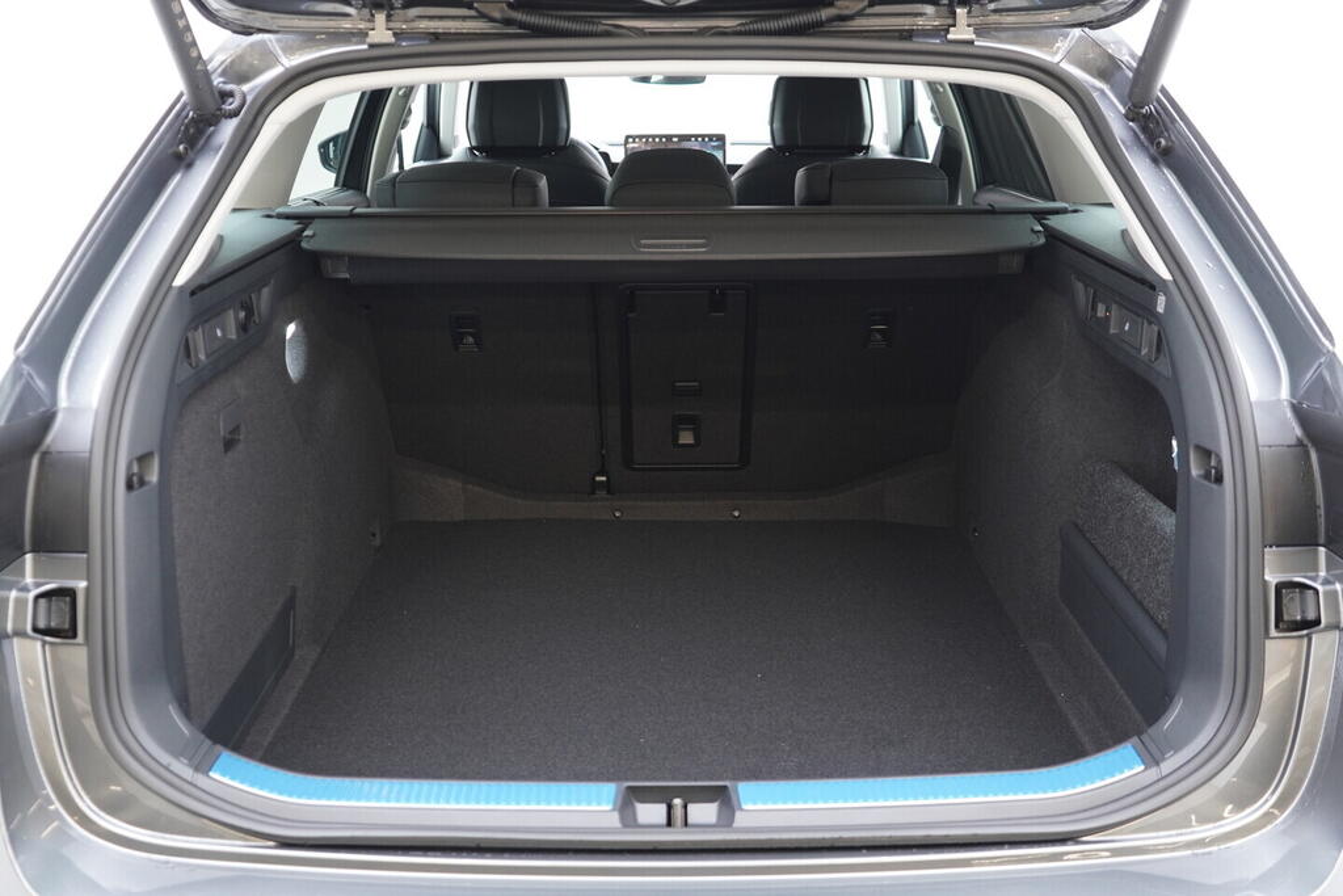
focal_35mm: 36
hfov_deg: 53.1
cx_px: 672
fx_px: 1343
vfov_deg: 36.9
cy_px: 448
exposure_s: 1/40
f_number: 2.8
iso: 640
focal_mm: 24
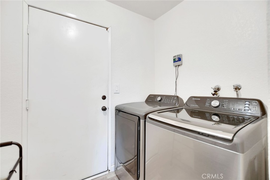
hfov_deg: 100.4
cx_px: 135
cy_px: 90
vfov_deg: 77.3
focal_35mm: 15
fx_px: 113
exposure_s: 1/30
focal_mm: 10
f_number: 3.5
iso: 400
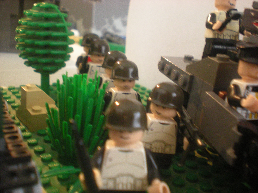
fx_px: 328
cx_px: 129
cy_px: 96
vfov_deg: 32.9
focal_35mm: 44
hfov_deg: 42.9
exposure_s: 1/8
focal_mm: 7.4
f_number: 3.5
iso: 254
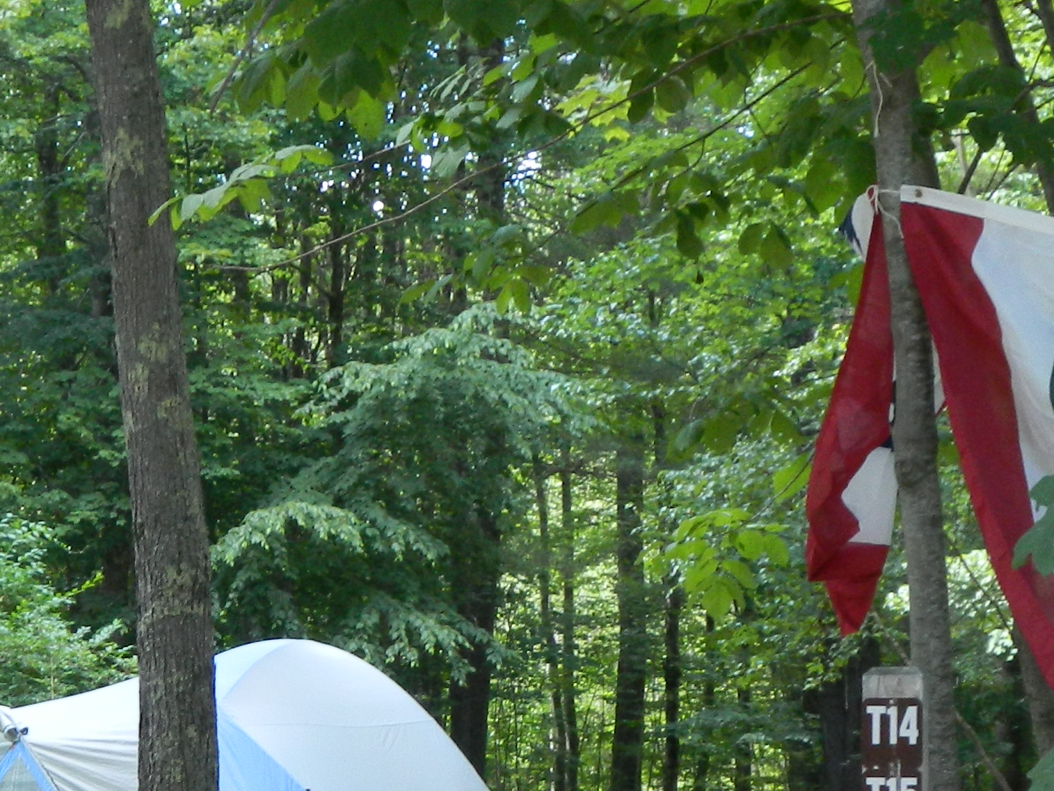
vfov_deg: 11.0
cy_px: 681
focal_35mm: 134
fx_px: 4080
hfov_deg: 14.6
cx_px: 152
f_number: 3.6
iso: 140
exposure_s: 1/50
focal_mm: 8.4
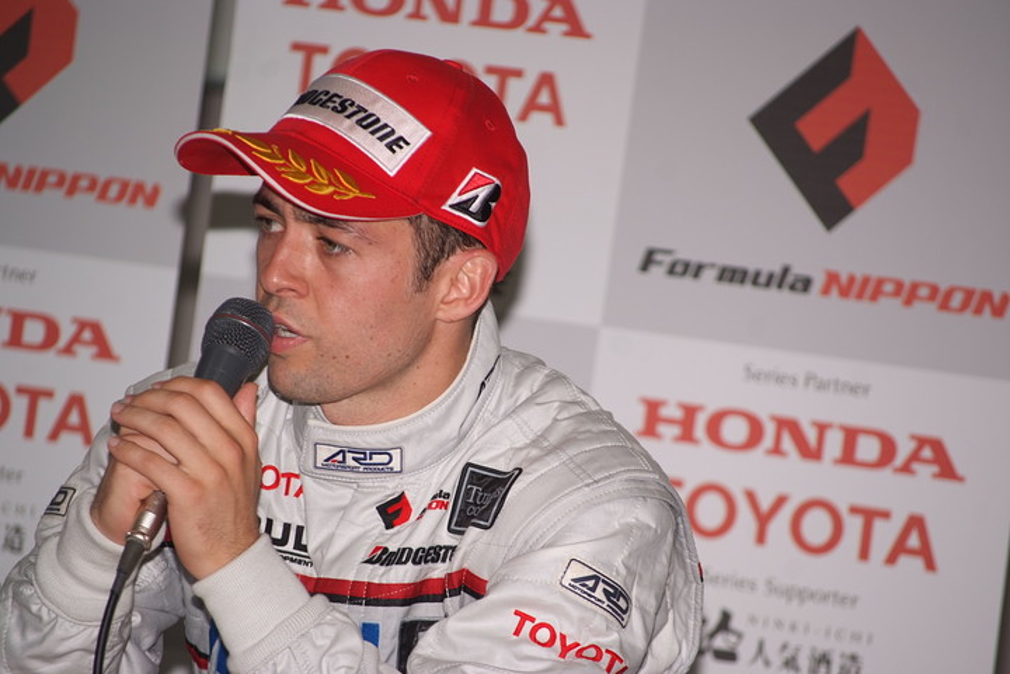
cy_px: 337
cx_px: 505
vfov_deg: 6.3
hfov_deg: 9.4
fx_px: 6116
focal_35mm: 218
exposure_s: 1/60
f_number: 5
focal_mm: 145
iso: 100
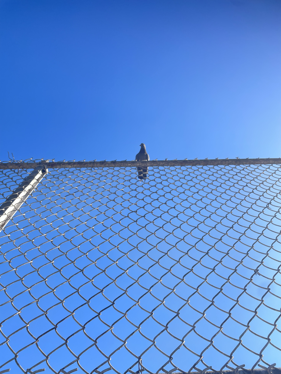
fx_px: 281
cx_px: 140
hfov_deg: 53.1
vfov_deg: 67.3
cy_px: 187
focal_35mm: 26
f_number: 1.6
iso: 50
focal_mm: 4.2
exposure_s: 1/1642
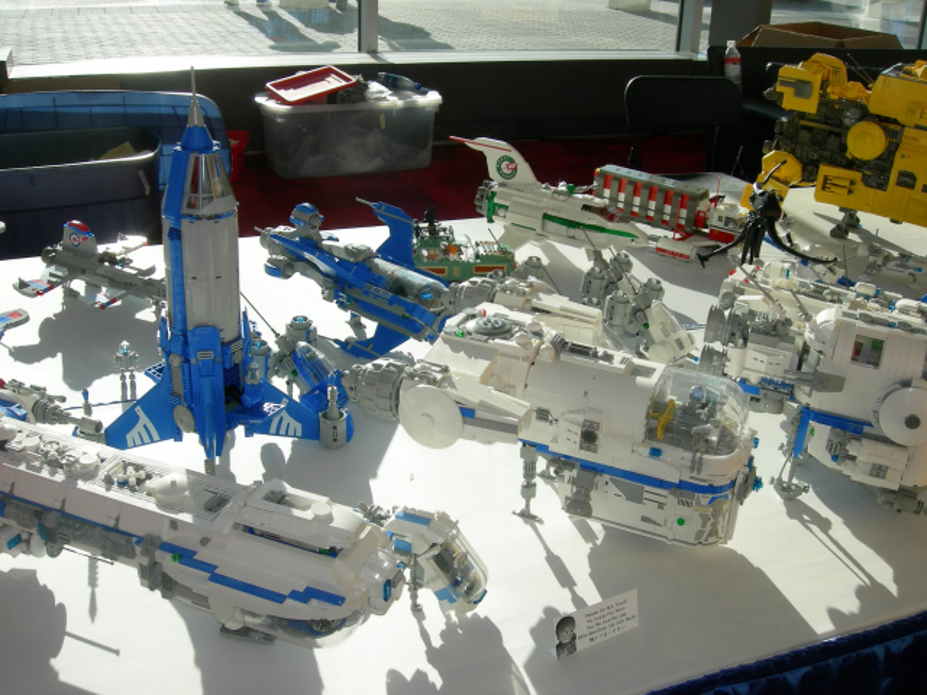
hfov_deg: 51.4
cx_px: 464
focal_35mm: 36
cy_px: 348
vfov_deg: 39.7
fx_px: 964
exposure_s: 1/183
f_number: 5.4
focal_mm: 7.5
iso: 64
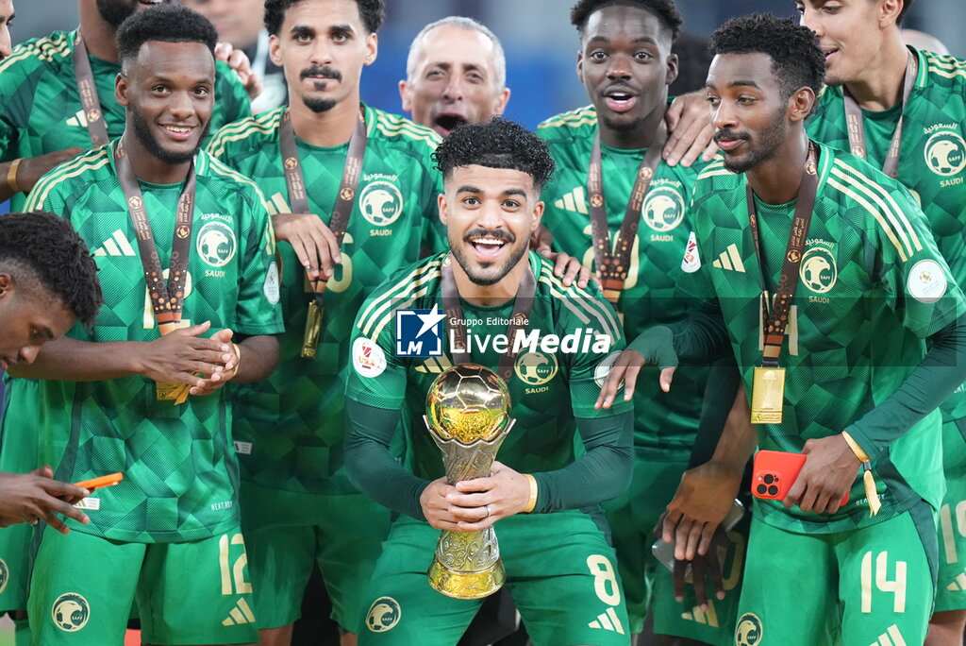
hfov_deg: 5.2
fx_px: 10739
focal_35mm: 400
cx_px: 483
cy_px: 323
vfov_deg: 3.4
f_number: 2.8
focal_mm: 400
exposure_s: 1/2000
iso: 6400
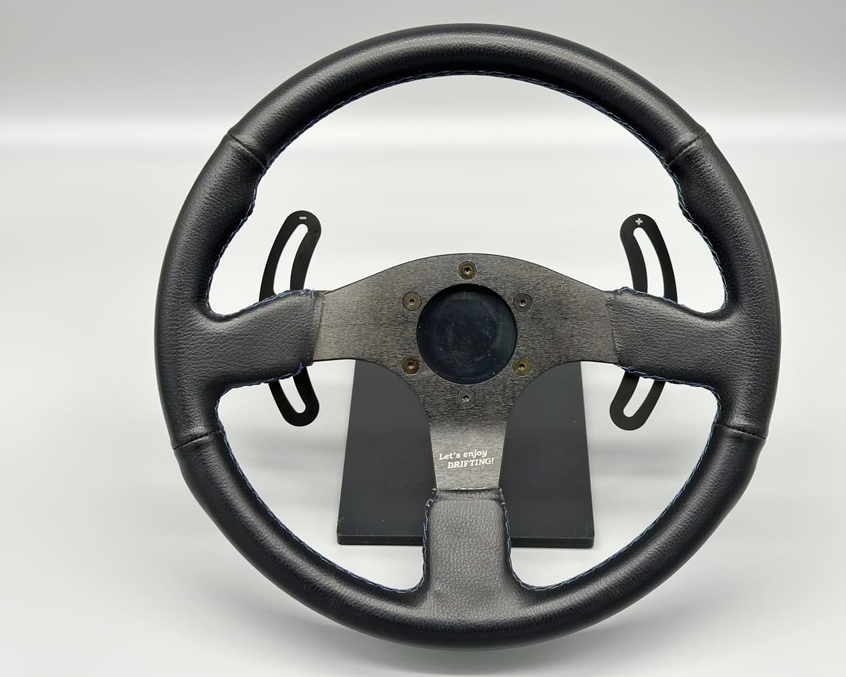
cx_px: 453
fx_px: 1277
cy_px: 333
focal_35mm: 51
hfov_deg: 36.6
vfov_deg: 29.7
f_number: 1.78
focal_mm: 6.86
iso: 64
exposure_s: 1/174
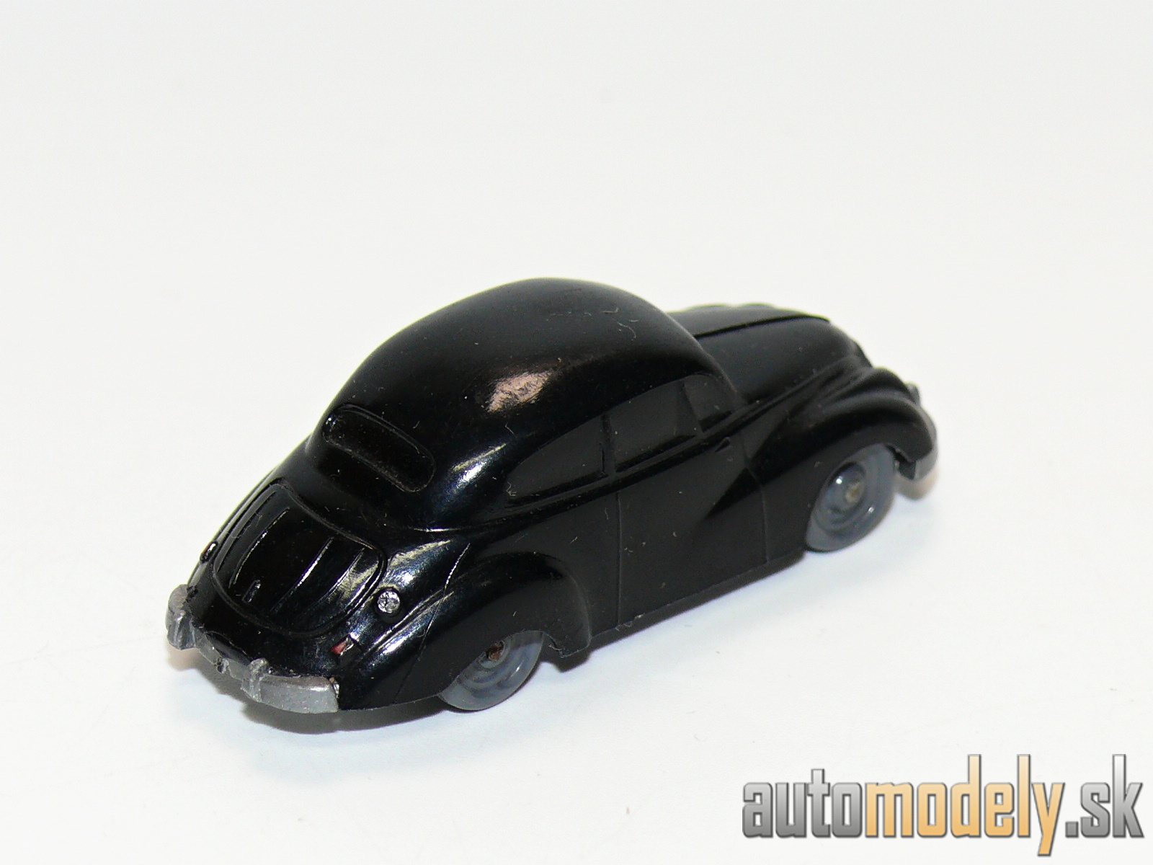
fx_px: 5229
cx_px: 576
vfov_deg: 9.5
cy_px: 432
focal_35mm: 157
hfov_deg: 12.6
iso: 100
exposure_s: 1/30
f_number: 4
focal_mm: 18.6
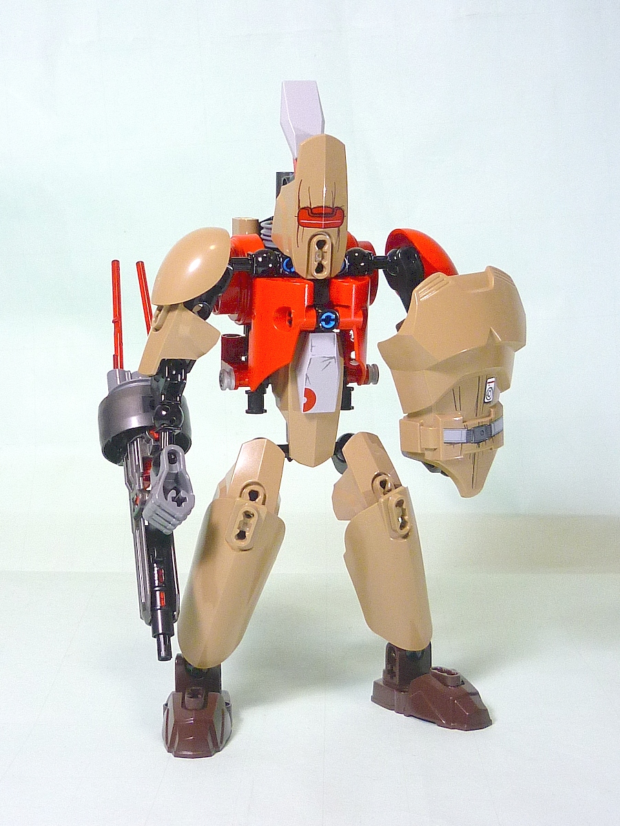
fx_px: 1433
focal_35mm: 60
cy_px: 413
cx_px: 310
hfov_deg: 24.4
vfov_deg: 32.2
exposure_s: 1/30
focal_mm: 5.5
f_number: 2.8
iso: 160
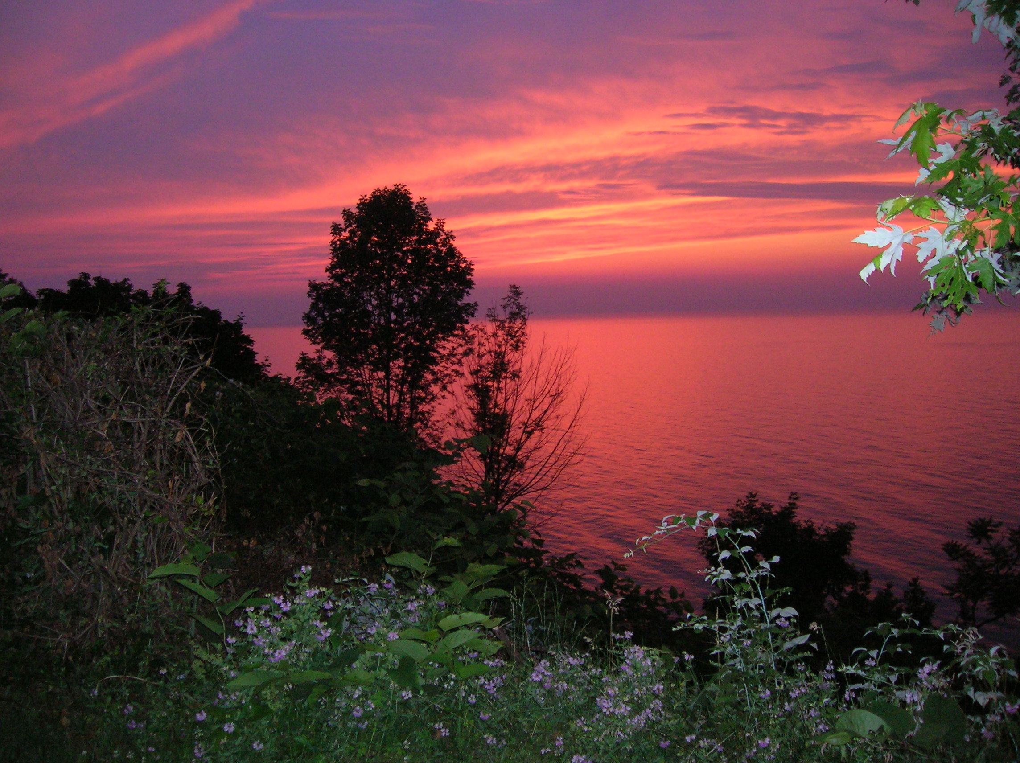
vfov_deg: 41.7
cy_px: 382
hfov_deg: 54.0
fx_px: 1001
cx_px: 510
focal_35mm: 34
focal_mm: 5.7
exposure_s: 1/60.1
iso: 165
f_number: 2.9
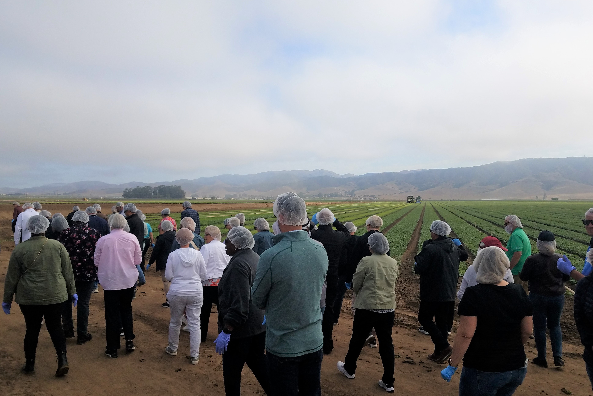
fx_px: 461
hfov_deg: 65.5
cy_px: 181
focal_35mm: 28
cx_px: 293
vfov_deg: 46.4
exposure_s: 1/3288
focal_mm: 4.2
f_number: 1.7
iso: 40
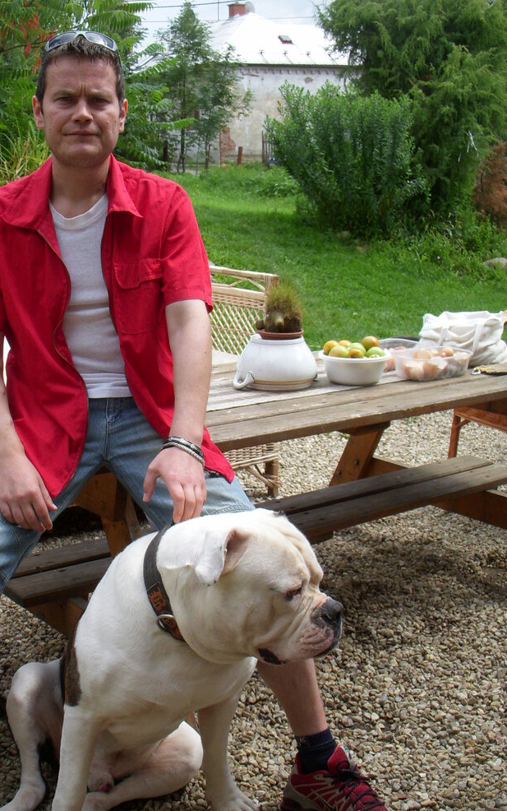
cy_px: 420
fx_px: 1082
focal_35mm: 49
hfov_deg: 26.1
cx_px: 142
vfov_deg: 41.0
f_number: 3.3
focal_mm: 6.3
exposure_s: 1/500
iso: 100
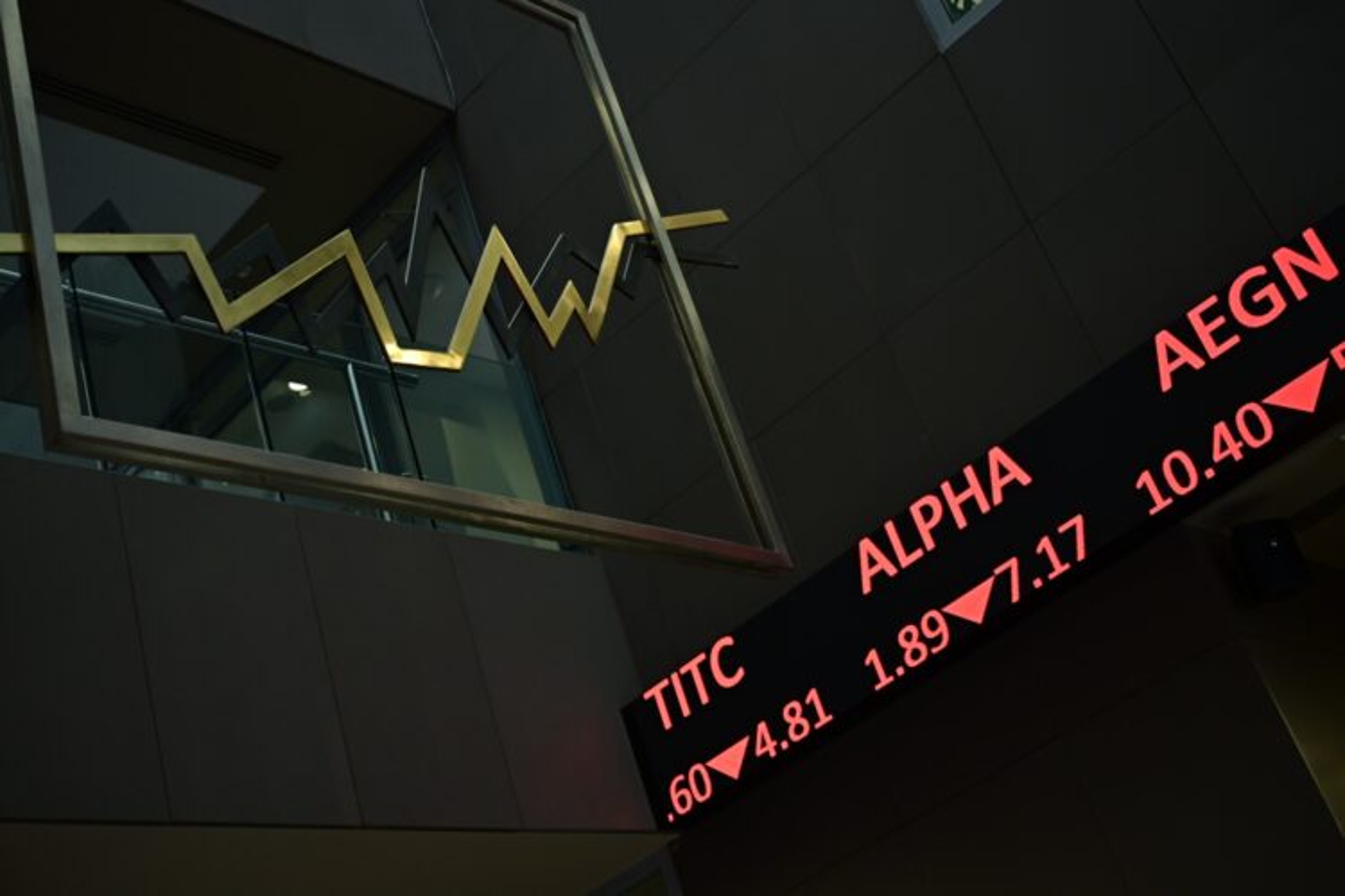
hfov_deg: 43.6
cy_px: 448
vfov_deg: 29.9
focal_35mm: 45
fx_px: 1681
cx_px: 672
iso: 640
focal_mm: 45
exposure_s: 1/200
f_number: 4
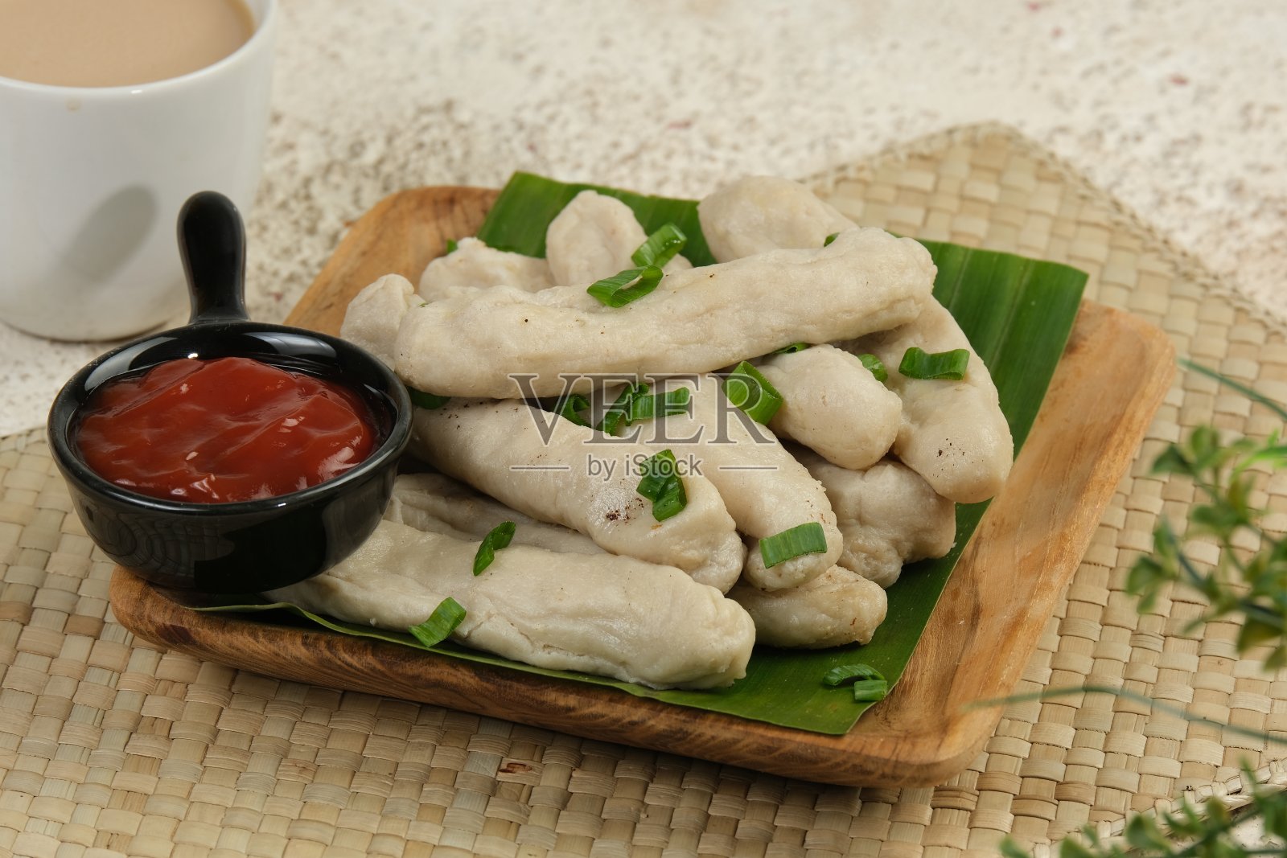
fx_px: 8366
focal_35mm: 234
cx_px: 644
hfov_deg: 8.8
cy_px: 429
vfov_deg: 5.9
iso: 160
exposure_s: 1/125
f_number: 10
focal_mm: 156.1
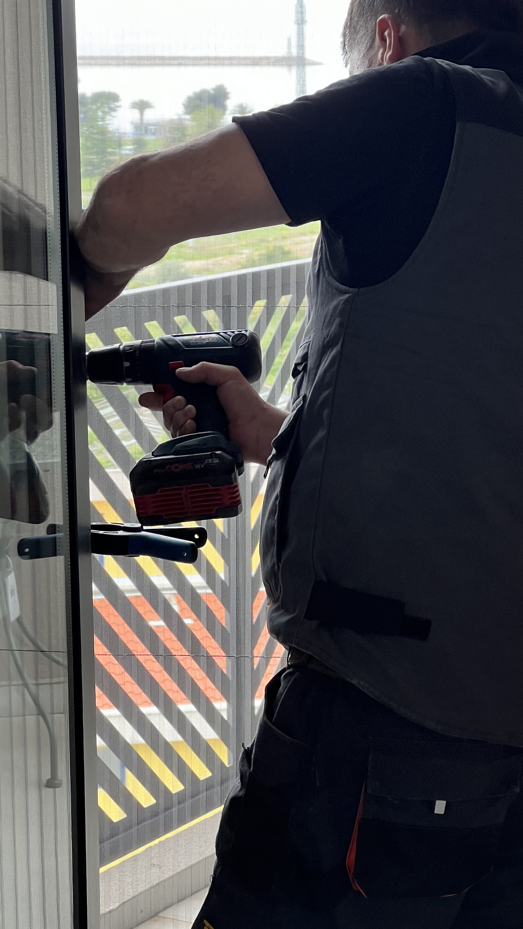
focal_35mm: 100
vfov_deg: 21.4
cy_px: 458
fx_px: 2465
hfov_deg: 12.1
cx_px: 348
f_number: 2.8
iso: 80
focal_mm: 9
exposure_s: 1/99
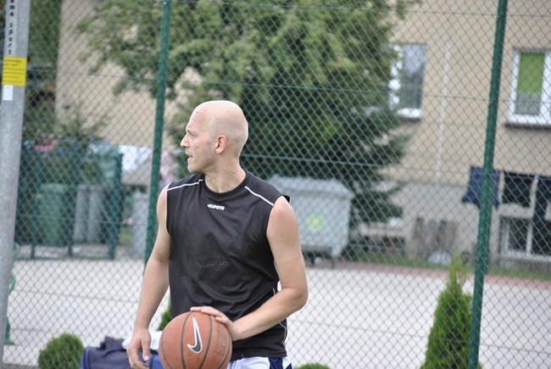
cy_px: 184
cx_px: 276
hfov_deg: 13.0
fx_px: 2413
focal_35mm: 158
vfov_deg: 8.7
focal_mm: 105
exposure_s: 1/500
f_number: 4.5
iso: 500
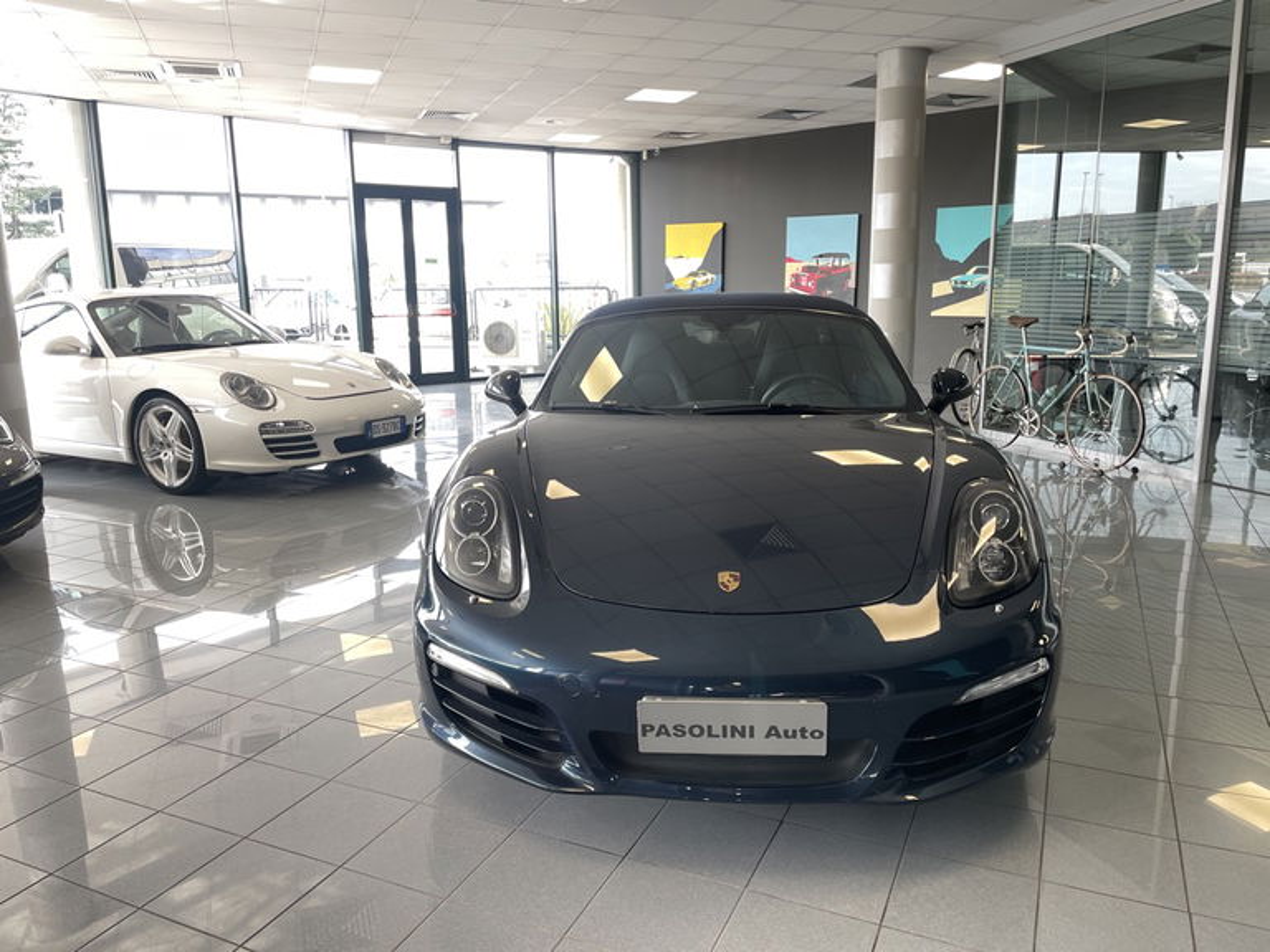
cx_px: 635
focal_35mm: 26
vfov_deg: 53.1
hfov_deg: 67.3
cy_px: 476
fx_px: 954
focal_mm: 4.2
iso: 125
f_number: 1.6
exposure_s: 1/100
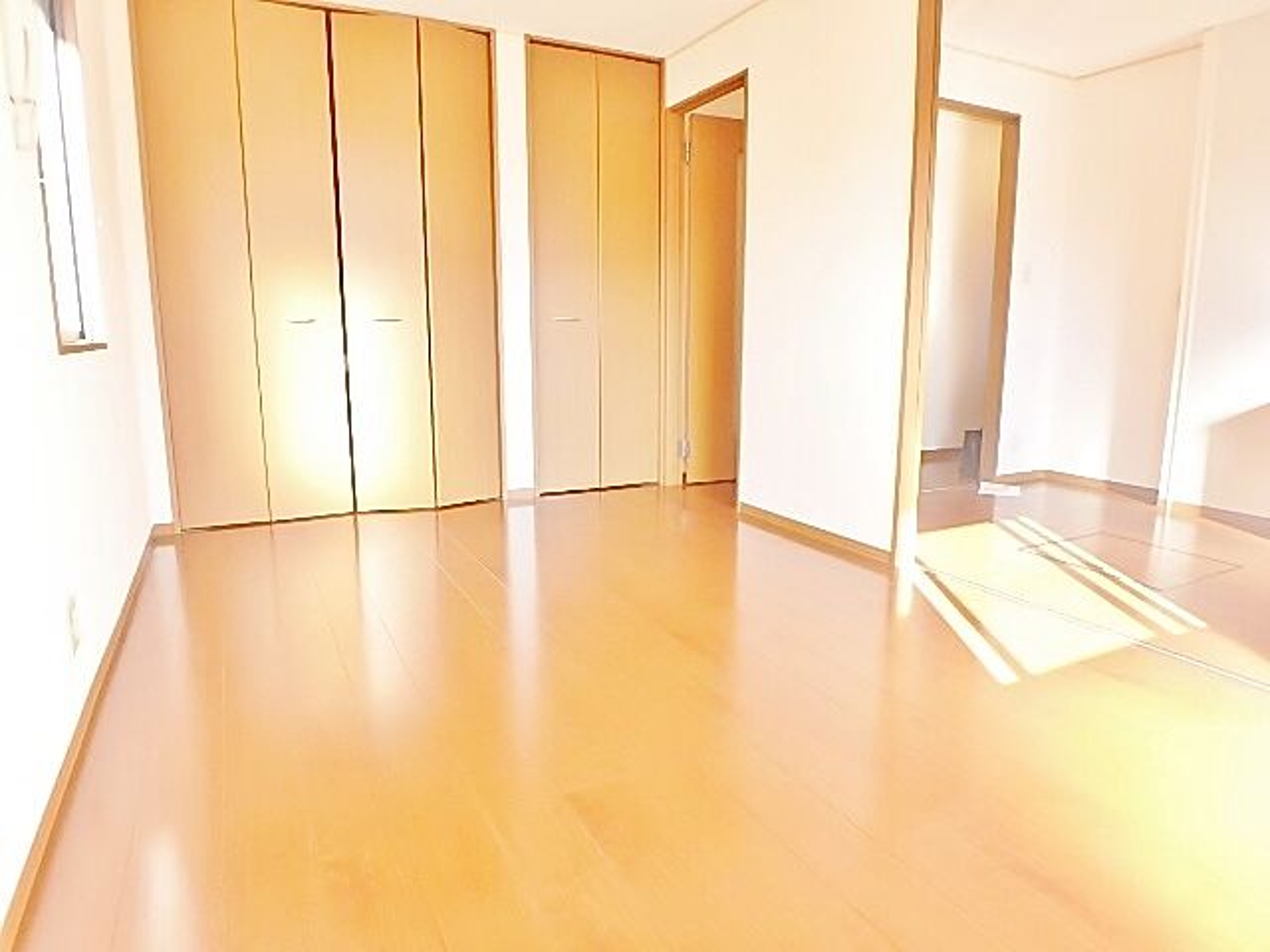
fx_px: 770
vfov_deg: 63.4
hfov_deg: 79.0
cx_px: 635
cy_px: 476
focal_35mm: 21
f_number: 3.5
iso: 200
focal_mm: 3.7
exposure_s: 1/40
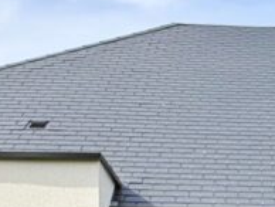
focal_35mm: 105
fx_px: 835
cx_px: 315
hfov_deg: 17.9
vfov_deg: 12.5
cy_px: 411
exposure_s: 1/1034
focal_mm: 2.22
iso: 50
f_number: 2.2
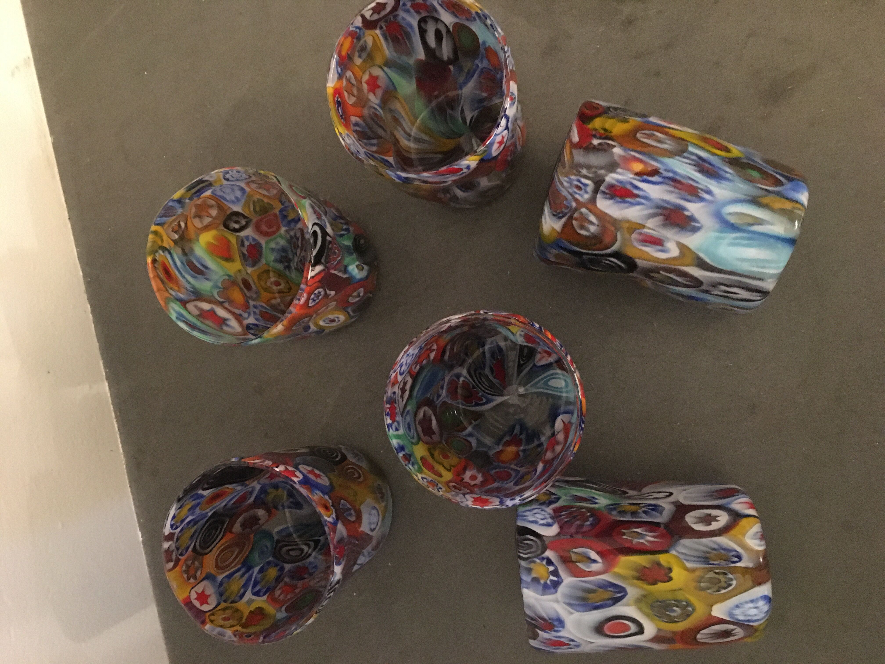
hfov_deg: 61.7
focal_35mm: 29
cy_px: 332
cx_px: 442
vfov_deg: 48.2
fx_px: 741
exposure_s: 1/17
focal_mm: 4.15
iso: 320
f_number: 2.2
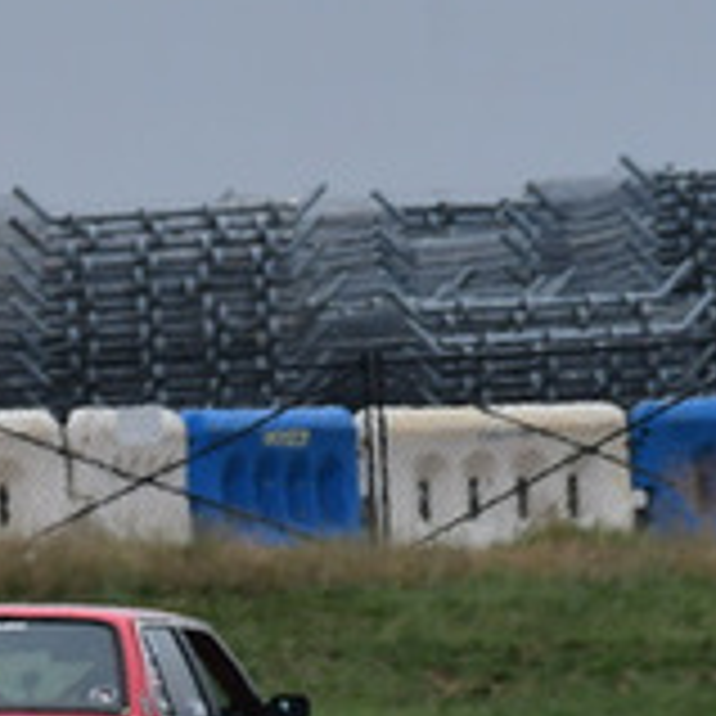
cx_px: -360
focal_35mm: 3212
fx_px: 75165
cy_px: 351
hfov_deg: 0.5
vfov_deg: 0.5
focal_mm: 500
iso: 640
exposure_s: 1/640
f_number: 11
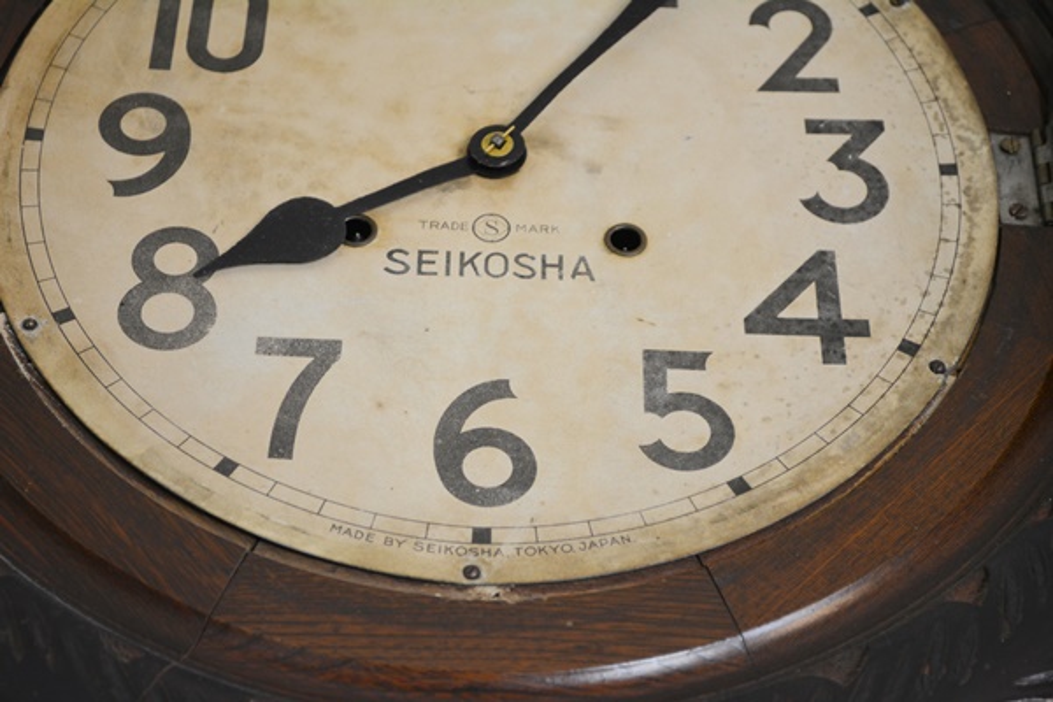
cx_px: 526
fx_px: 2106
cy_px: 351
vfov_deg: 18.9
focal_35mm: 72
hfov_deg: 28.1
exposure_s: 1/60
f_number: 5.6
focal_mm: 48
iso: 800
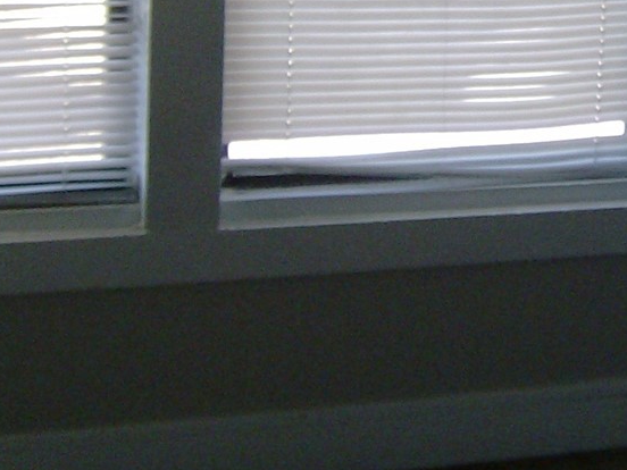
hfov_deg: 15.5
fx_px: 2264
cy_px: 8
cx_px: 594
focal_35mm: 125
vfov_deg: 11.7
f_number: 2.8
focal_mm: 6
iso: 100
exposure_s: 1/89
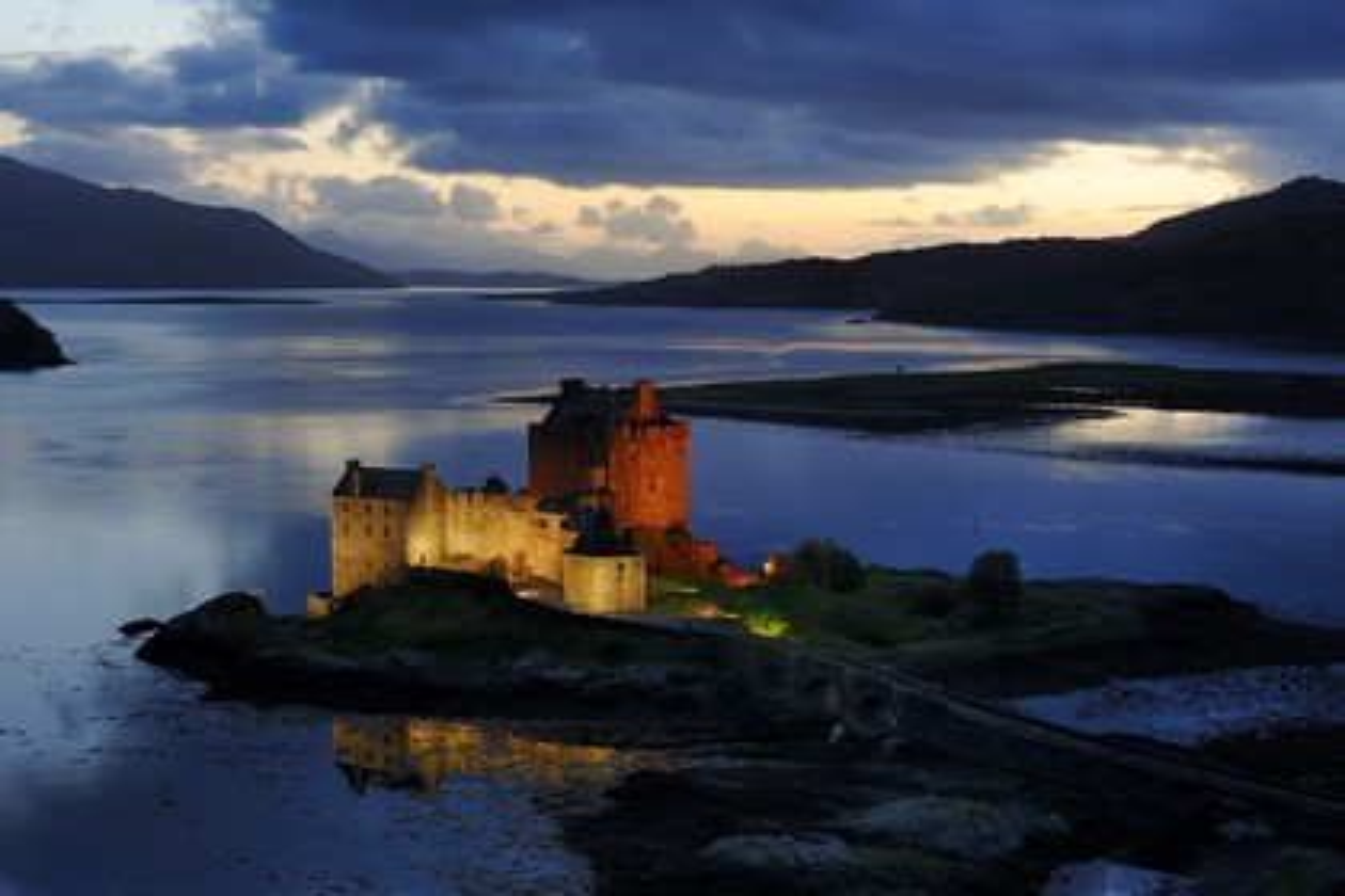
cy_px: 448
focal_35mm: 56
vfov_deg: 24.2
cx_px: 672
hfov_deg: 35.6
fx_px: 2092
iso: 100
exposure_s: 1.6
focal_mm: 56
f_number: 7.1
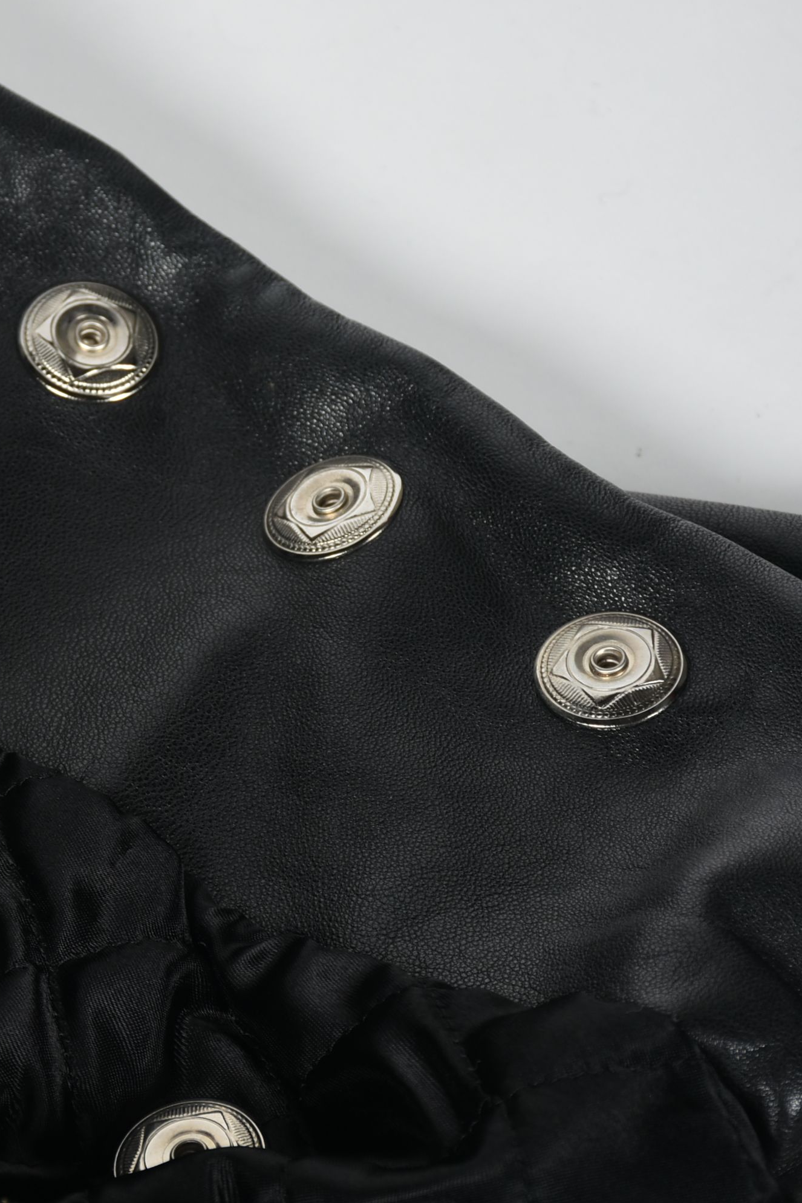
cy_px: 599
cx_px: 44
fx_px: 4980
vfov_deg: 13.8
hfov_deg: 9.2
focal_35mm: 149
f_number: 9
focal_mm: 66
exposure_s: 1/125
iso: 200
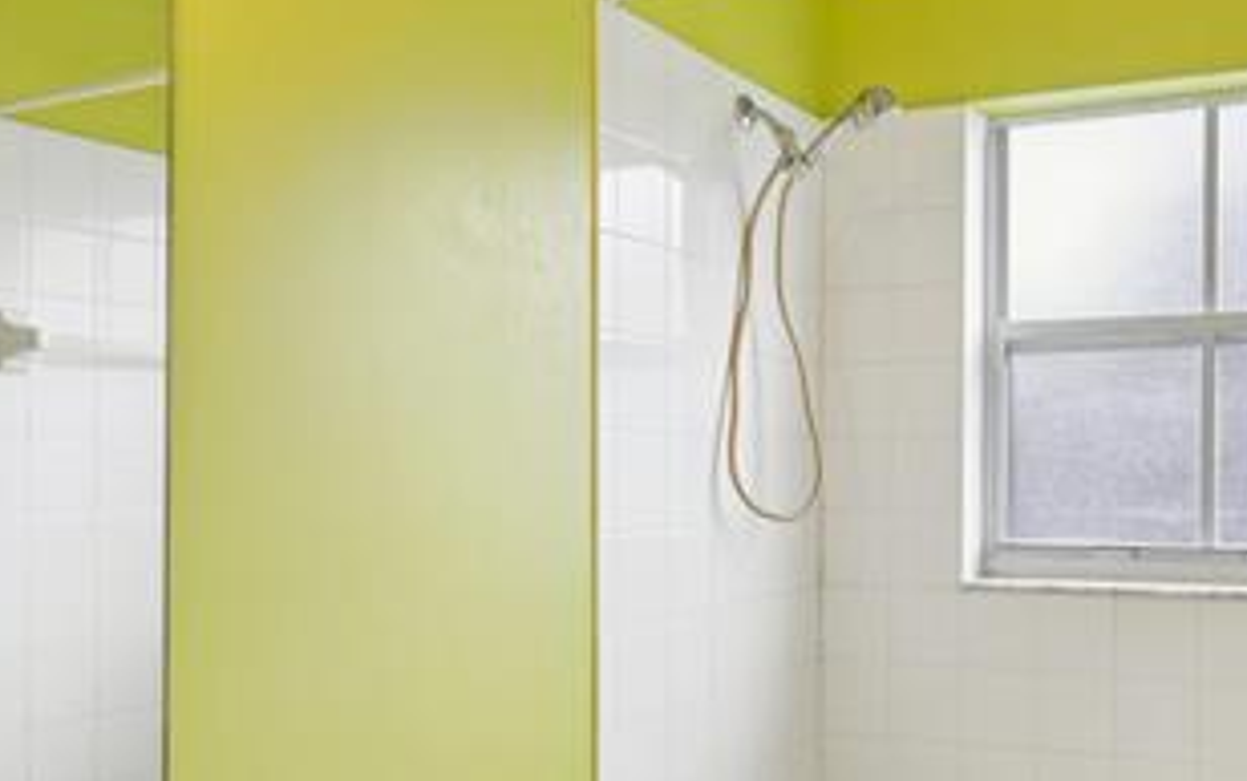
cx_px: 858
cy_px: 451
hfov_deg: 51.5
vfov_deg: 34.4
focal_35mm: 37
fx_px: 1258
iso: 200
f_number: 9
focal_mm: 14
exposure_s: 1/8
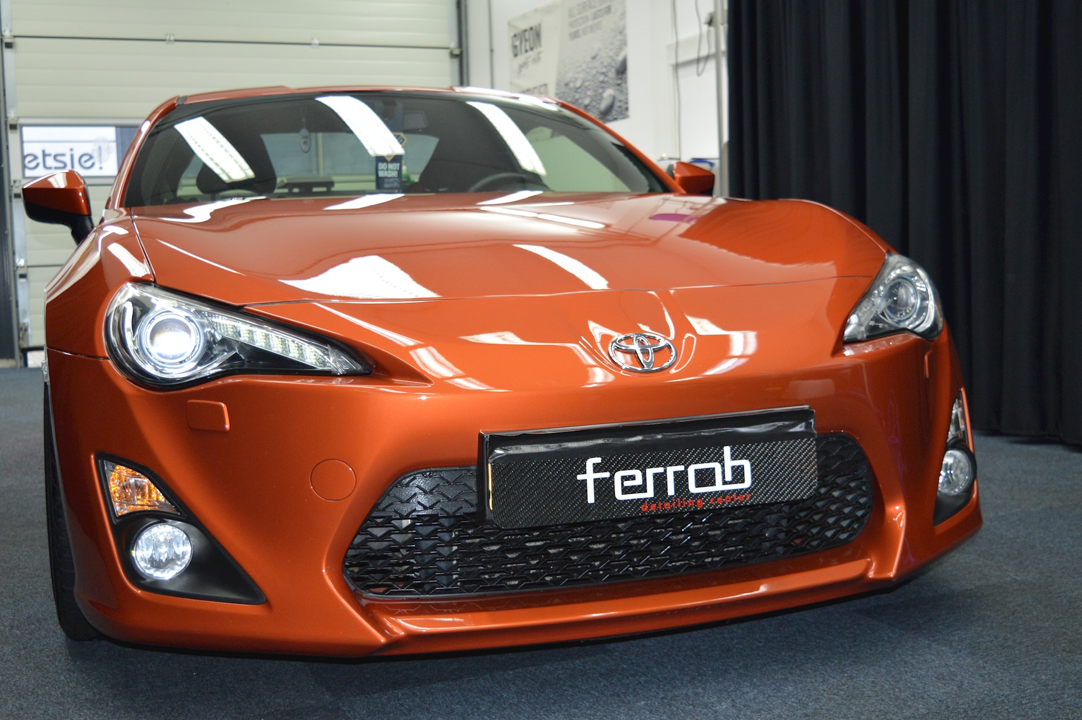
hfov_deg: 45.0
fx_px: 1306
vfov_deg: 30.8
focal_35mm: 44
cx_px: 541
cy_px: 360
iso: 720
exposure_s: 1/60
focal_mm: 29
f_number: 4.2
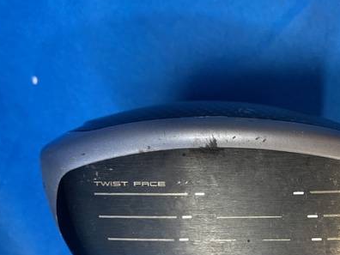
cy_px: 199
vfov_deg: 33.5
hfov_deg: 43.6
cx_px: 248
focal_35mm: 42
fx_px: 413
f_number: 1.8
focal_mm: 4.25
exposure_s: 1/60
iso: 125
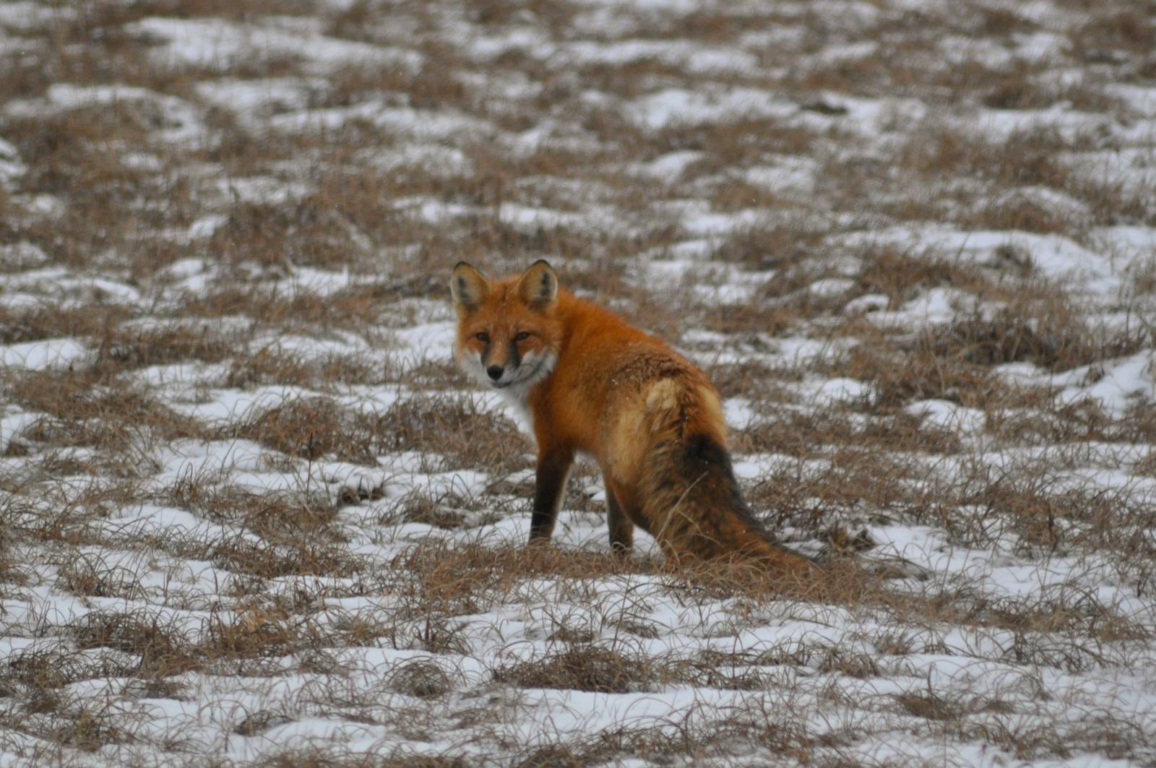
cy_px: 384
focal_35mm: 360
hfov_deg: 5.7
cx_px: 578
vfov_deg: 3.8
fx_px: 11547
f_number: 5.3
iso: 800
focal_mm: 240
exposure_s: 1/640
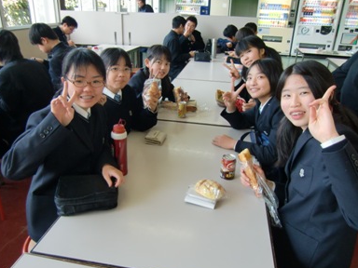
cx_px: 181
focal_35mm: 28
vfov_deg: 49.7
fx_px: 290
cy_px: 124
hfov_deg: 63.4
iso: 125
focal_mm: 4.3
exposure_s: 1/60
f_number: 3.2
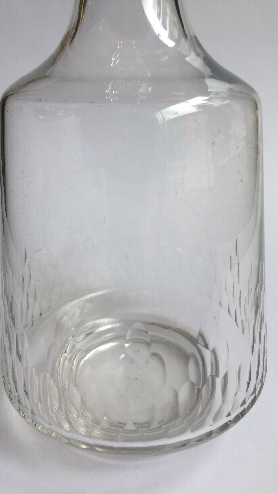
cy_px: 249
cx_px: 146
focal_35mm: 32
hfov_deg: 36.7
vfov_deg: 61.0
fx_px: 419
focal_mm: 4.15
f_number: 2.2
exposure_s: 1/233
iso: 32
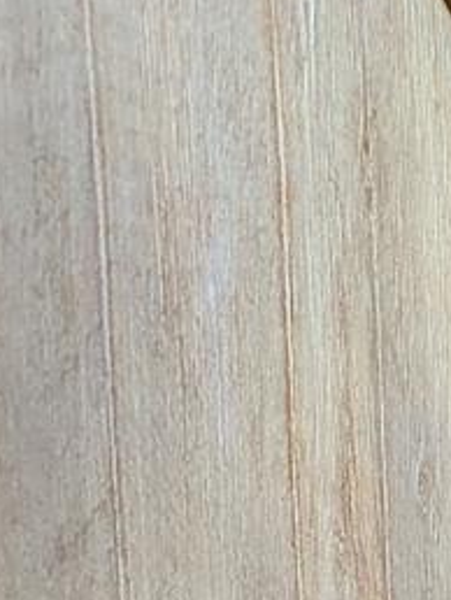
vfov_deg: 10.6
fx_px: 2480
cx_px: 1107
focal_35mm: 143
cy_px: 1688
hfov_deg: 9.2
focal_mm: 6.81
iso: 544
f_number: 1.85
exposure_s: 1/60
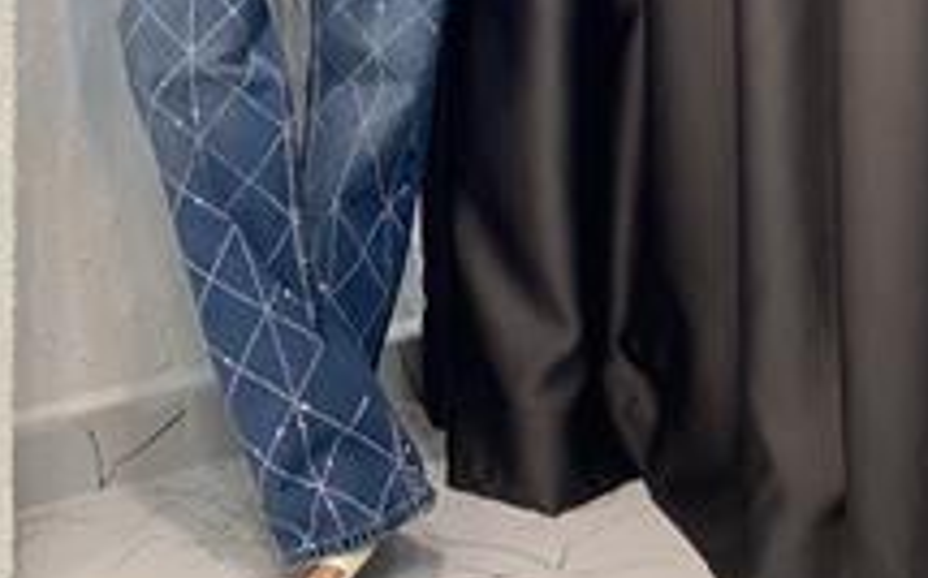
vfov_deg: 11.8
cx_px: 272
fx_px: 2679
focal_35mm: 106
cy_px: -265
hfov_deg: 19.6
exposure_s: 1/122
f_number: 2
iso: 160
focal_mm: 6
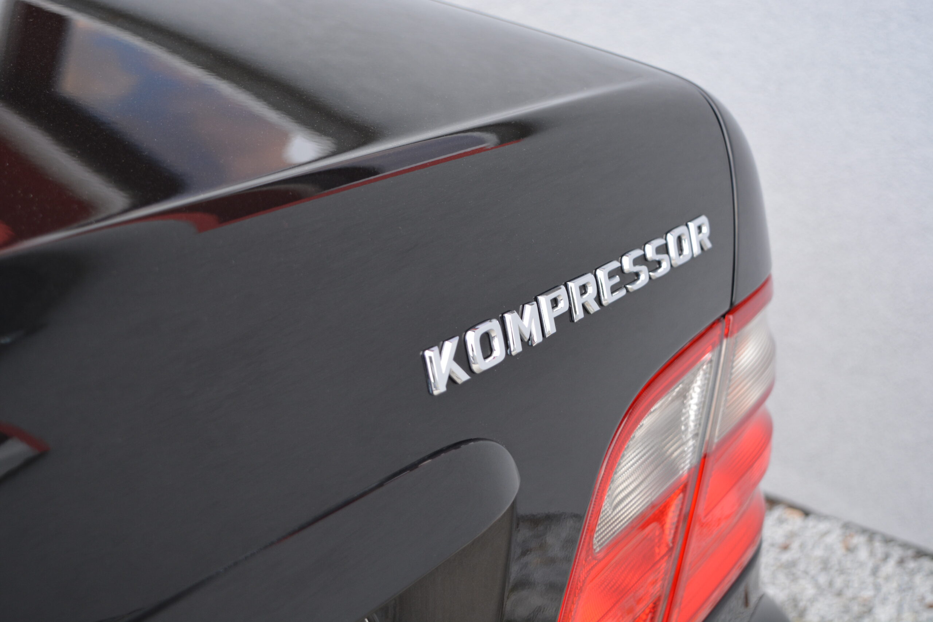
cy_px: 311
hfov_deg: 38.9
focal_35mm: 51
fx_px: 1322
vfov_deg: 26.5
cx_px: 466
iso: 400
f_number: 5
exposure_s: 1/100
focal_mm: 34
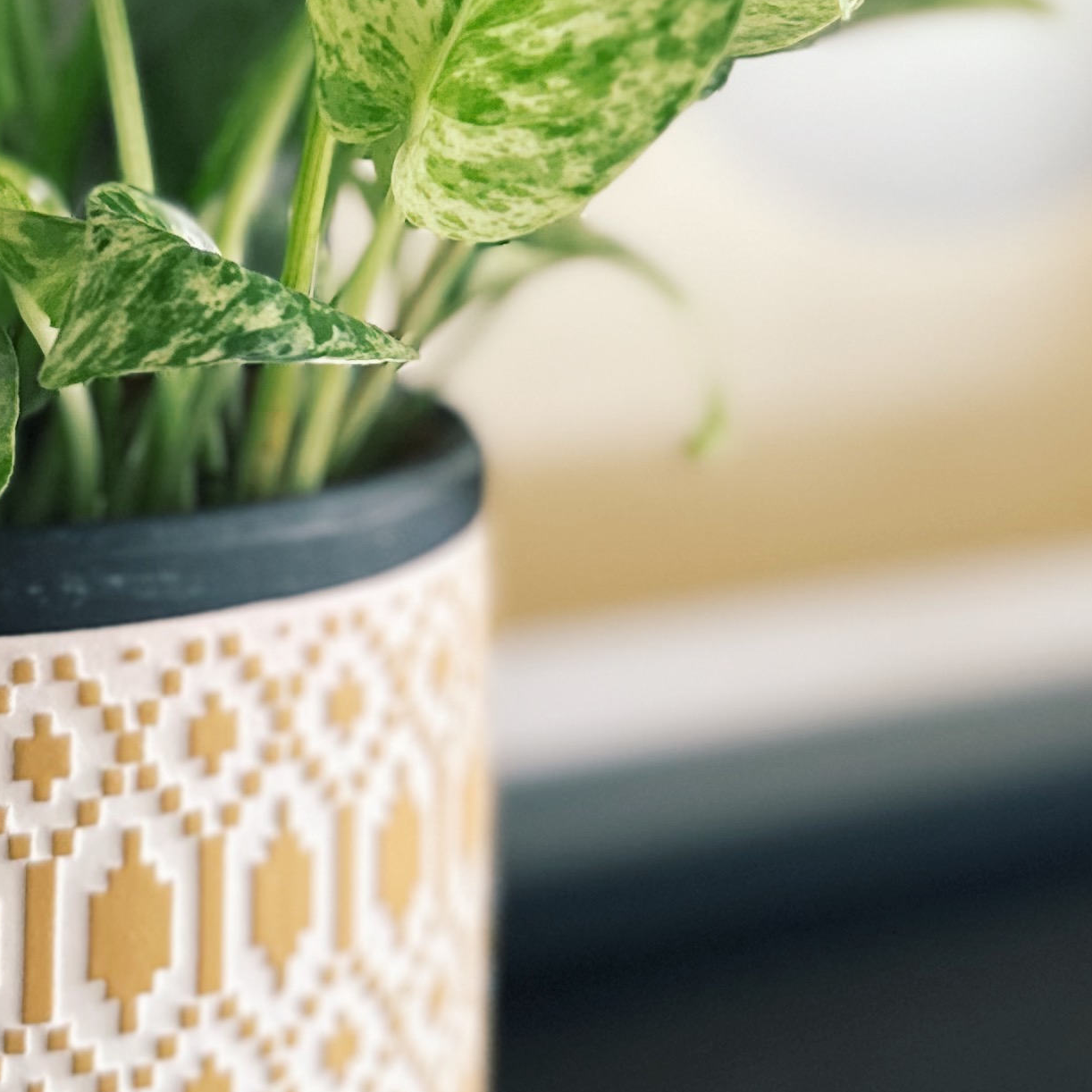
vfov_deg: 23.3
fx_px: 2498
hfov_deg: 24.6
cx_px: 398
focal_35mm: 70
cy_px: -74
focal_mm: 6.86
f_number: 1.78
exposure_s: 1/50
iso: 250
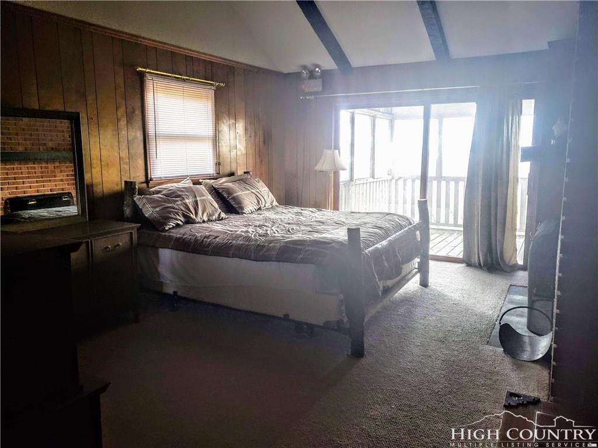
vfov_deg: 53.1
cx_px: 299
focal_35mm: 26
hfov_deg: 67.3
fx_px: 449
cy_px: 224
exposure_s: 1/60
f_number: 1.5
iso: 125
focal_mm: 4.3
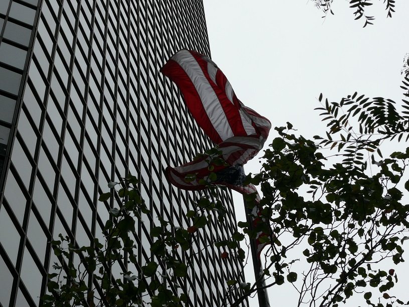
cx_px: 204
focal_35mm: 92
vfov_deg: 16.1
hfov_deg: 21.3
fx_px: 1087
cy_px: 154
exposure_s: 1/250
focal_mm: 17.4
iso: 100
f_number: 5.6
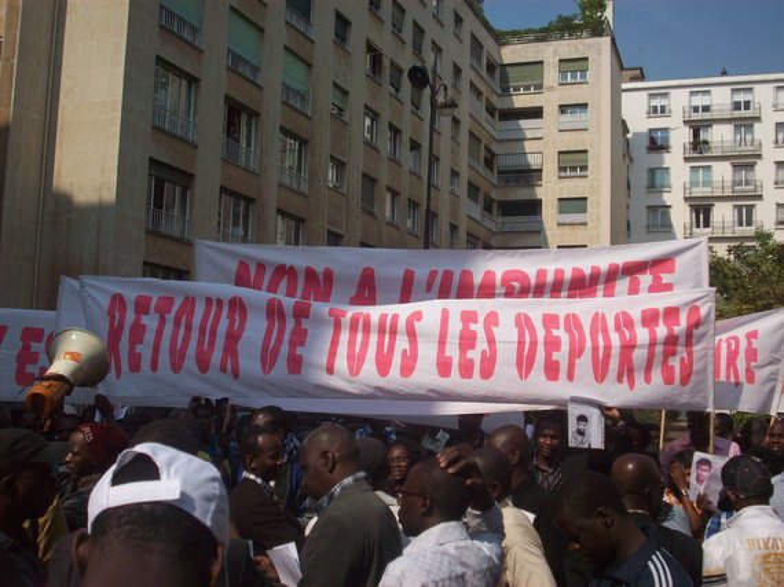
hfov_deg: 41.3
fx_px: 1041
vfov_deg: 31.5
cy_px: 294
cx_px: 392
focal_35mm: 46
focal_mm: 7.6
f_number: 6.3
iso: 80
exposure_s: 1/552
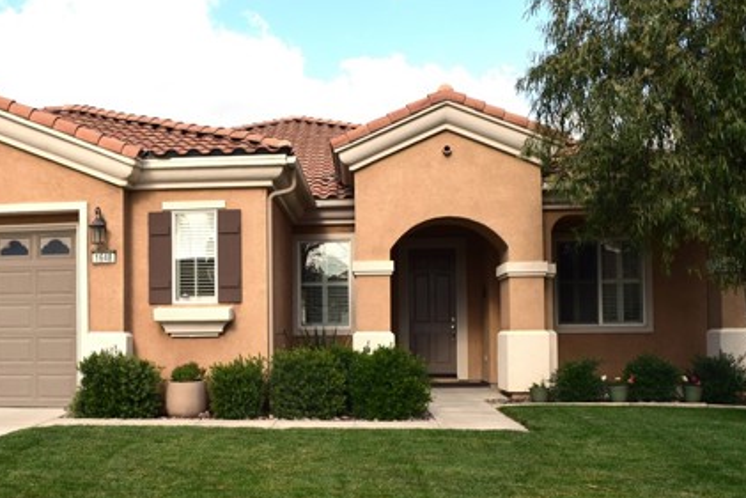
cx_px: 218
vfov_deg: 32.5
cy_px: 307
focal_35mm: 41
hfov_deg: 46.2
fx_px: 850
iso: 400
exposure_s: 1/320
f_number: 11
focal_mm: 18
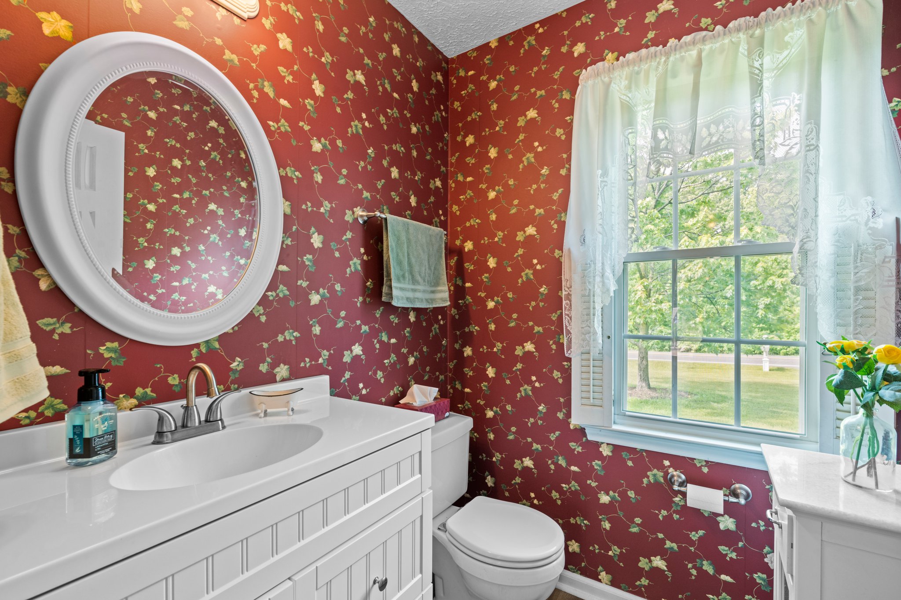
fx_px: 375
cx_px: 450
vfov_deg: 77.3
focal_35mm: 15
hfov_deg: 100.4
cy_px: 300
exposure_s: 1/5
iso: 400
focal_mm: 15
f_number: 7.1
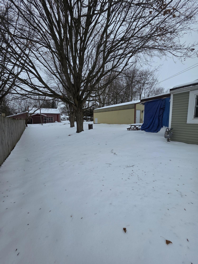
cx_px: 99
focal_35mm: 13
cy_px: 132
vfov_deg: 106.2
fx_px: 99
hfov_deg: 89.9
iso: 40
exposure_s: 1/2775
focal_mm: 2.2
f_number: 1.9
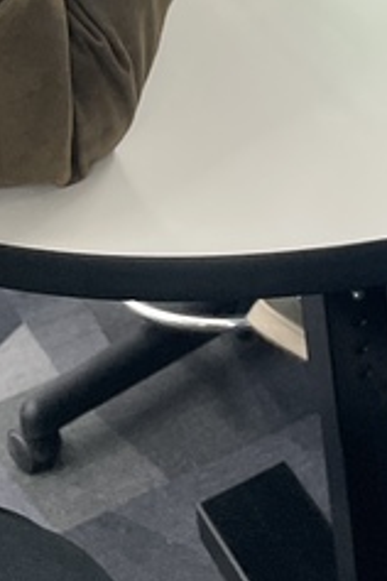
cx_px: 642
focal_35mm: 117
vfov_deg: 15.5
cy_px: -395
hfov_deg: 11.1
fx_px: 1886
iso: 100
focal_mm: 4.2
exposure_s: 1/100
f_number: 1.6
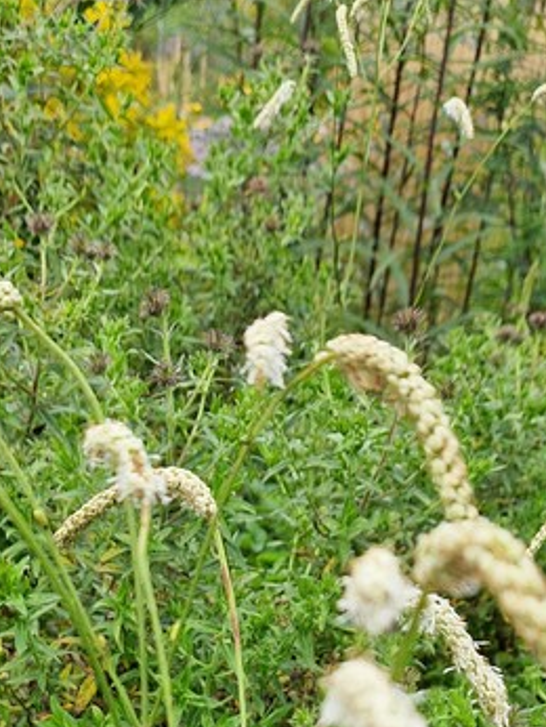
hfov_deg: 21.4
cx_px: 105
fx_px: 1428
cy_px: 935
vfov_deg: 24.9
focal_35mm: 68
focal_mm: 5.4
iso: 50
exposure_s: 1/650
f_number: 1.8
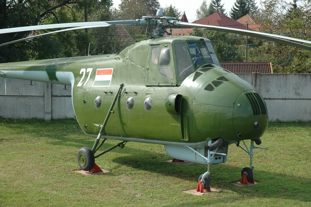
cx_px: 156
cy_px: 104
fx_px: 647
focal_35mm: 75
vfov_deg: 18.1
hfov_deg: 27.0
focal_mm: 50
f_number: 8
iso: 200
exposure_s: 1/250
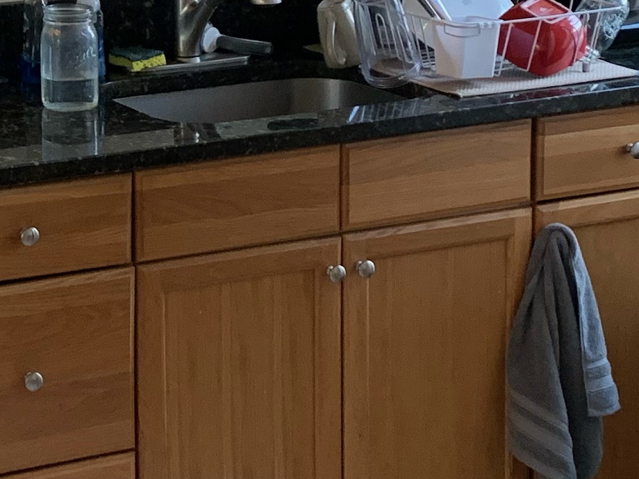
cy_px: 12
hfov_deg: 16.9
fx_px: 2104
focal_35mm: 114
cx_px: 18
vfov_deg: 12.8
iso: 200
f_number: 1.8
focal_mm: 4.25
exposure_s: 1/60
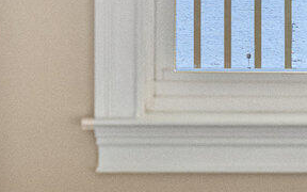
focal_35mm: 261
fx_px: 2184
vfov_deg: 5.0
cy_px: -121
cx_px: 146
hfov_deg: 8.0
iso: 500
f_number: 2.8
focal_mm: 24
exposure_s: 1/15
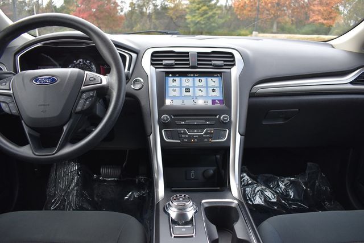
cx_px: 182
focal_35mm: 27
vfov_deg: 48.0
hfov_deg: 67.4
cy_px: 122
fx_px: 273
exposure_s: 1/250
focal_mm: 18
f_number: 4
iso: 400
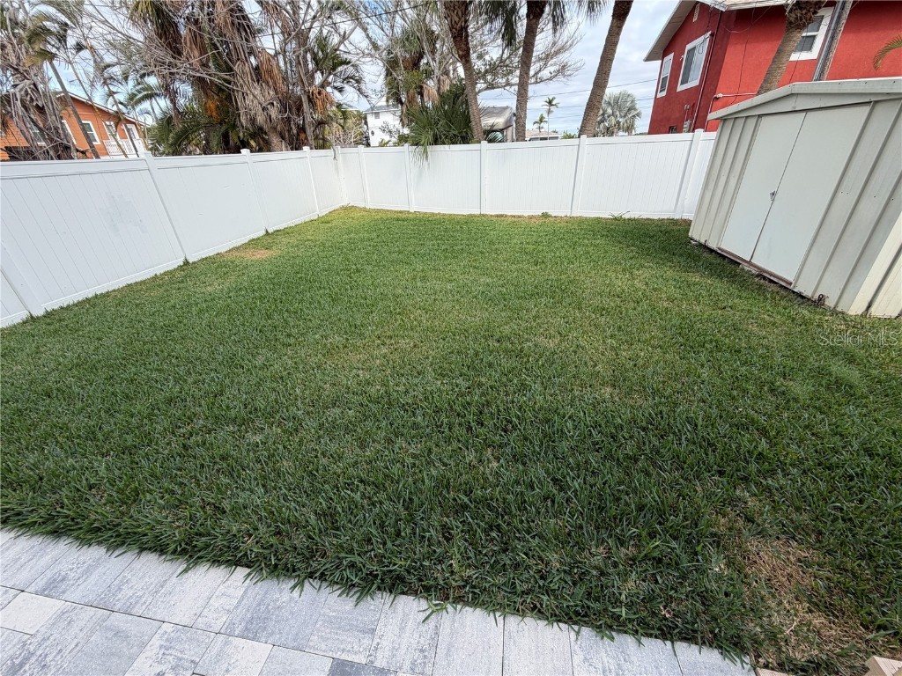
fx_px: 365
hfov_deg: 102.1
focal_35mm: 14
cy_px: 338
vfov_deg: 85.7
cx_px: 451
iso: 40
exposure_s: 1/545
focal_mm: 2.22
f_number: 2.2
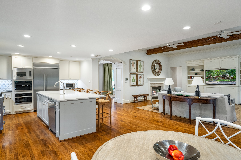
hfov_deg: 81.2
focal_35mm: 21
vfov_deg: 59.5
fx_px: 141
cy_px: 80
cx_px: 120
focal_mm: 21
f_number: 5.6
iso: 800
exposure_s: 1/10
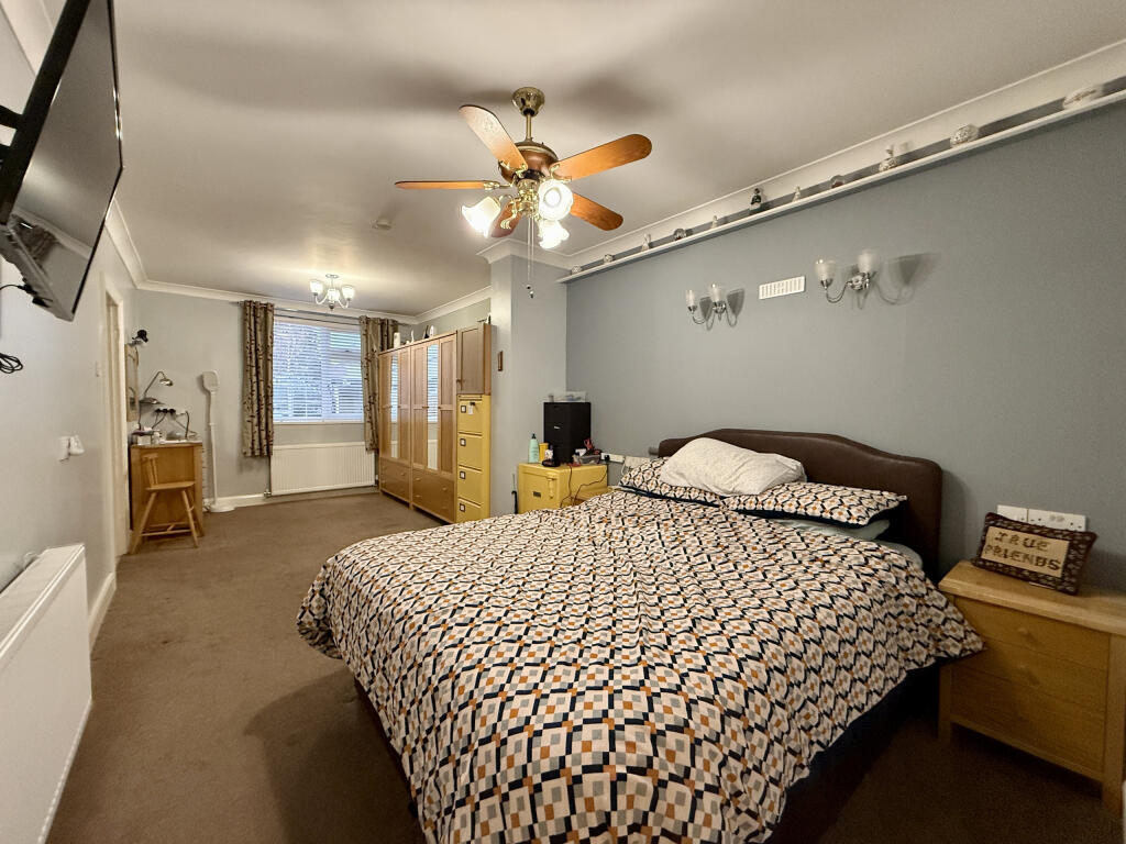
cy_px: 422
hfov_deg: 102.1
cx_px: 563
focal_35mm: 14
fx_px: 455
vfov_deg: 85.7
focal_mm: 2.22
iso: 640
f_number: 2.2
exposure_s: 1/100
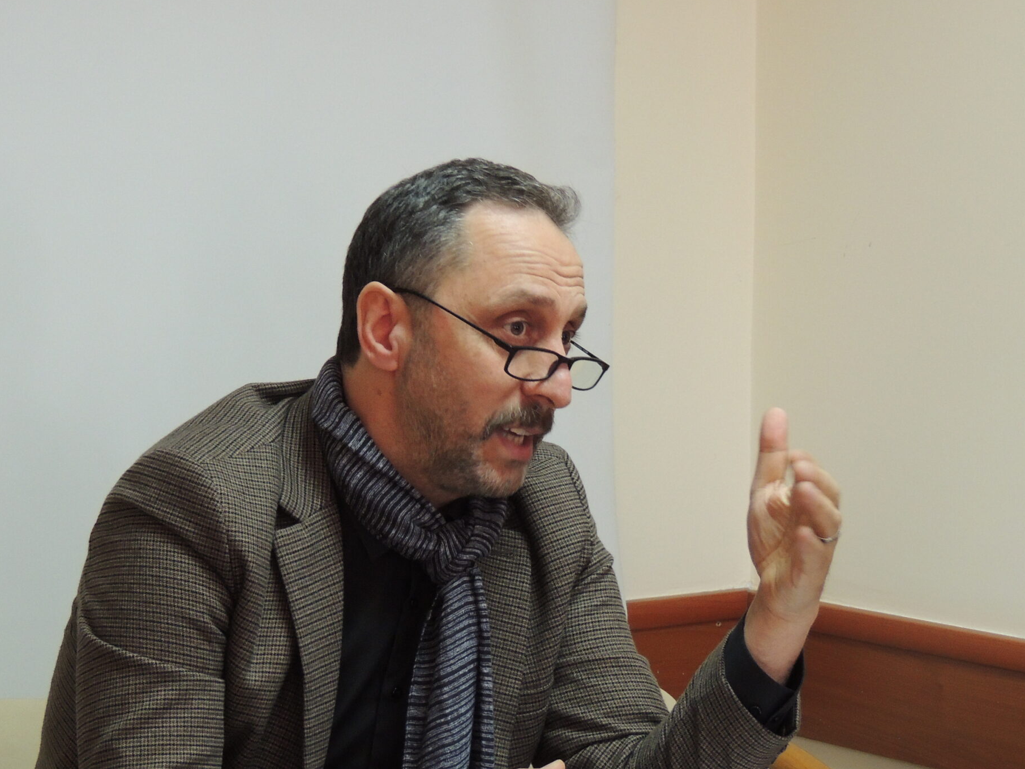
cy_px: 440
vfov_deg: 14.0
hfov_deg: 18.5
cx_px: 306
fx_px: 3139
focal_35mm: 106
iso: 450
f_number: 3.9
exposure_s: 1/25
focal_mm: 13.3
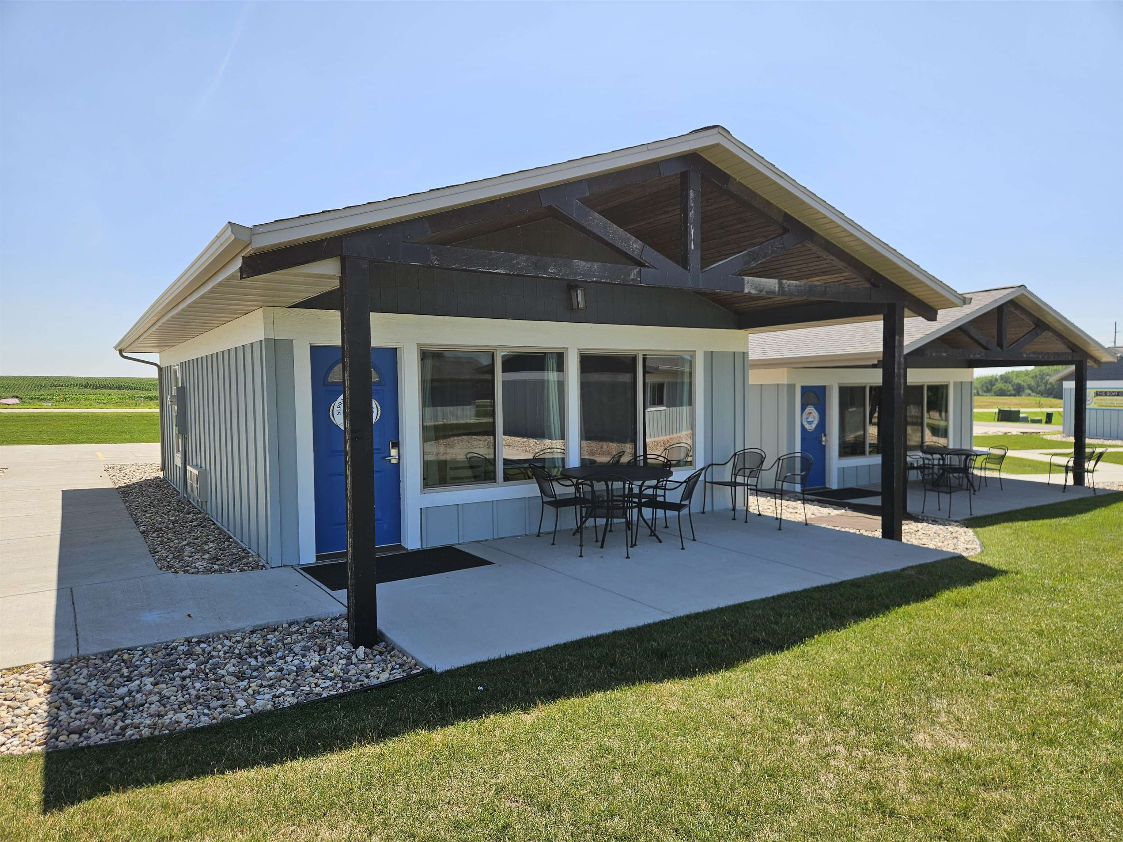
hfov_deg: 73.9
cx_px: 562
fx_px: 746
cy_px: 421
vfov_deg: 58.9
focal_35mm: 23
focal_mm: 5.4
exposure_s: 1/1328
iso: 25
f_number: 1.8
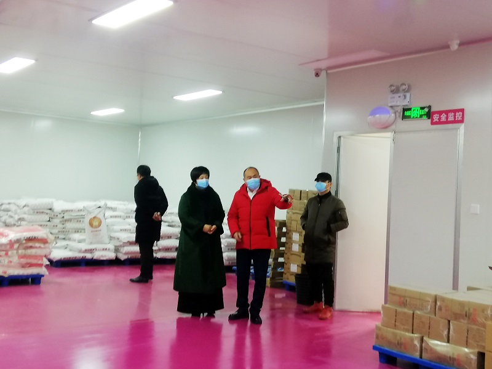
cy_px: 184
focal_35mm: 32
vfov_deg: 44.1
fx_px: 455
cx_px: 246
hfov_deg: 56.8
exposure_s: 1/50
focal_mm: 3.81
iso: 200
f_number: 2.2
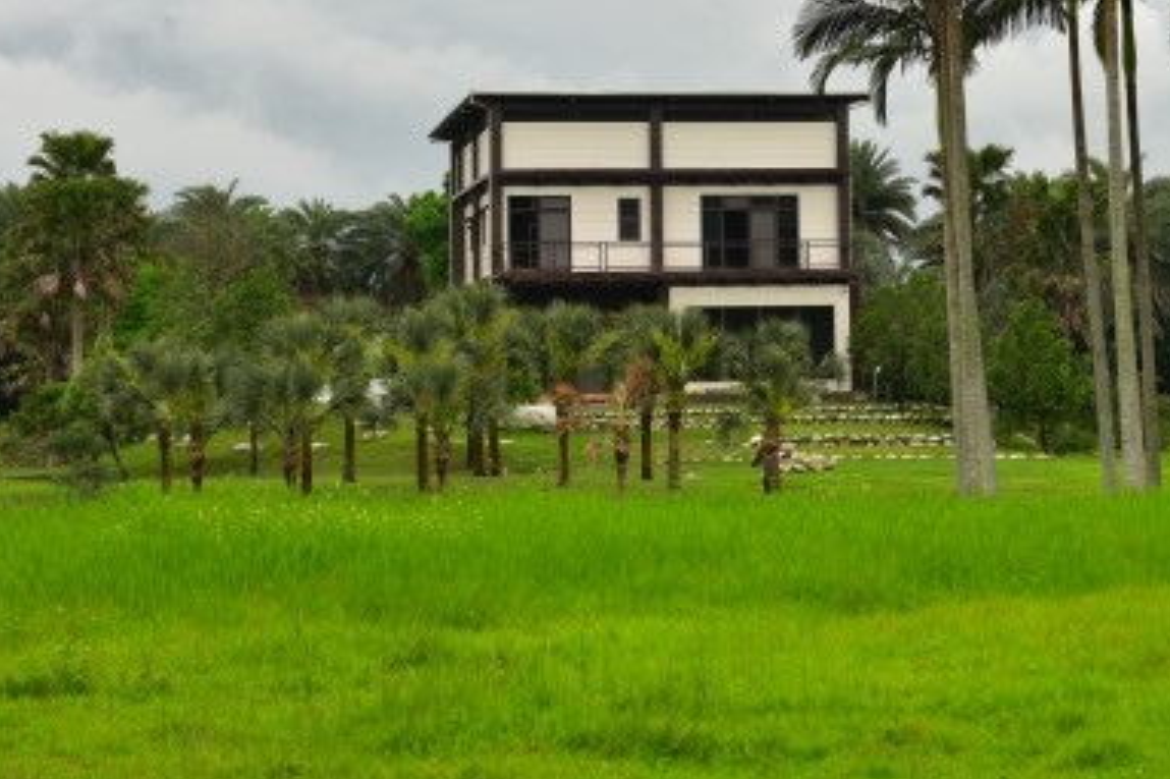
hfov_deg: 17.3
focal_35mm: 117
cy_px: 136
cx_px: 947
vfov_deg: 11.7
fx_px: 3801
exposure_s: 1/125
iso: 100
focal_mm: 70
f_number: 4
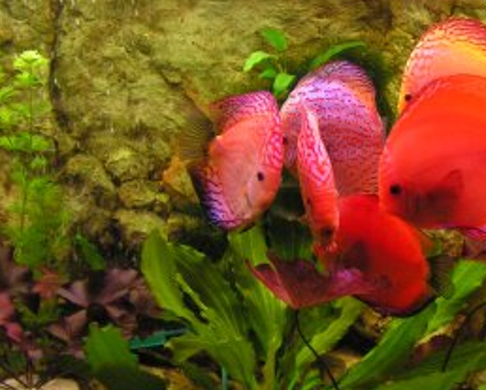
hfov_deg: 26.9
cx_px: 439
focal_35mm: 68
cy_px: 203
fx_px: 979
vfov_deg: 22.5
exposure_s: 1/40
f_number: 3.2
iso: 200
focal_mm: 6
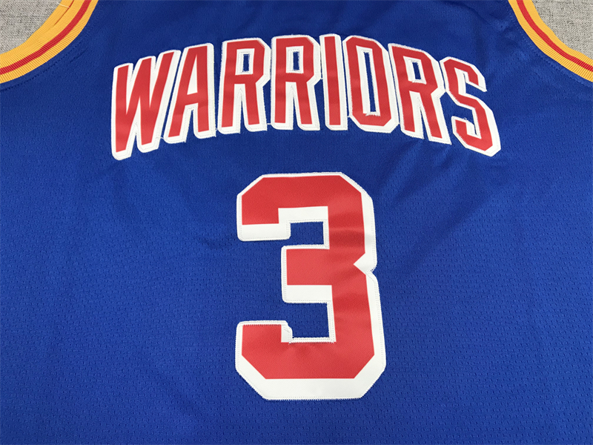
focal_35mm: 28
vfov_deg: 49.7
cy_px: 222
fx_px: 480
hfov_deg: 63.4
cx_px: 296
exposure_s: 1/33
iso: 25
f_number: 1.8
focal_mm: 3.99
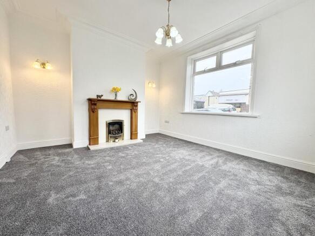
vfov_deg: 85.7
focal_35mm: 14
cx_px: 158
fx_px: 127
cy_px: 118
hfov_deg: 102.1
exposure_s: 1/159
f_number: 2.2
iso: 64
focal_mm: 2.22
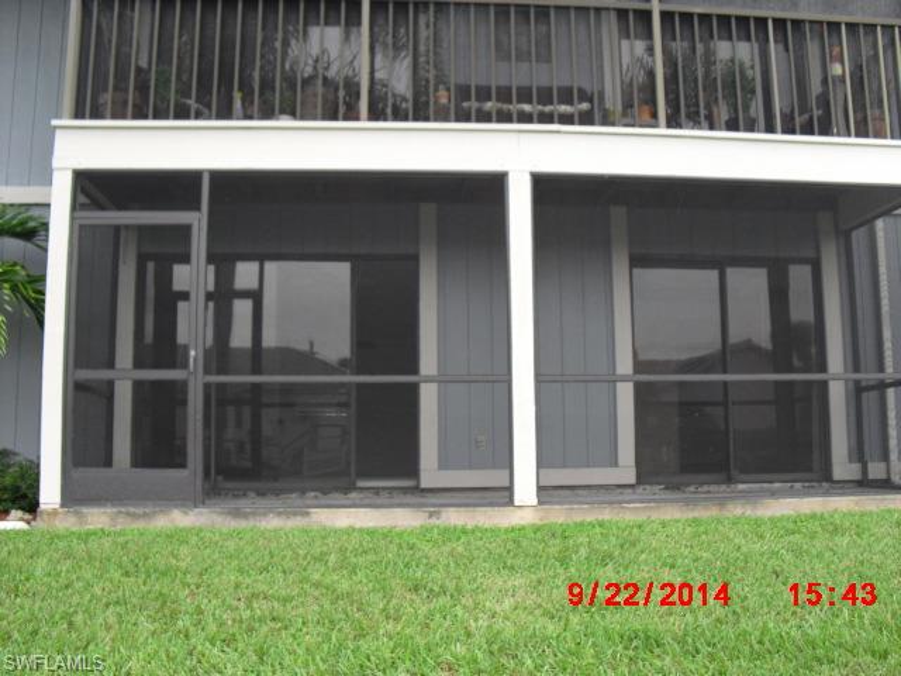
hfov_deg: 51.4
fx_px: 937
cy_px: 338
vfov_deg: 39.7
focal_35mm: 36
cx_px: 450
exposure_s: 1/320
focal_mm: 6.3
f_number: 3.1
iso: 100
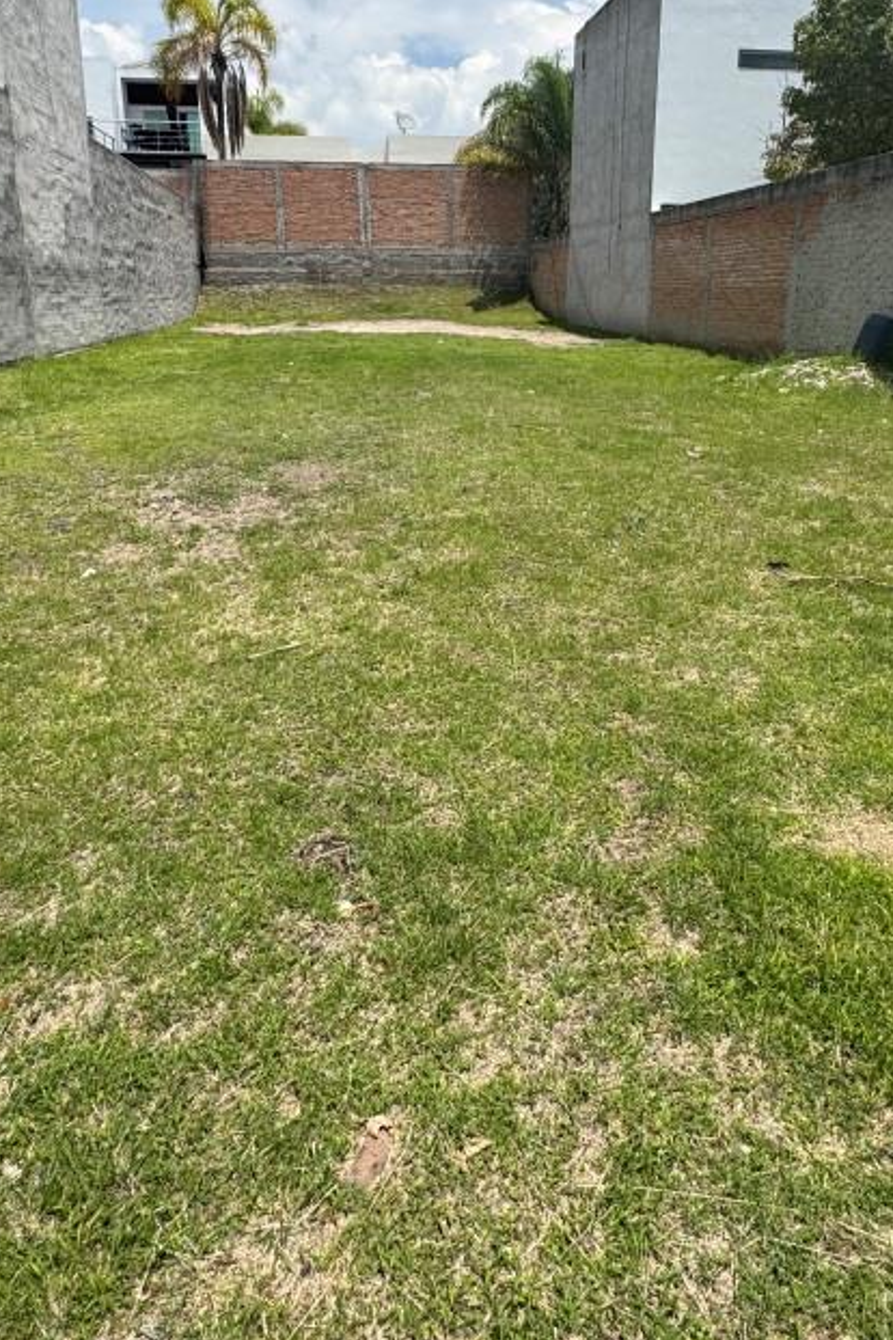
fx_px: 893
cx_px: 449
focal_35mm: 24
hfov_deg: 53.1
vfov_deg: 72.7
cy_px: 516
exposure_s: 1/2342
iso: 50
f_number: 2.2
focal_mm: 2.22
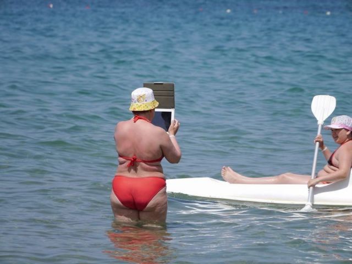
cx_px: 176
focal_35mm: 350
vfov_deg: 4.2
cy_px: 132
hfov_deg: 5.7
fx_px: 3559
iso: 160
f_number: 6.3
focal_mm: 175
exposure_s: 1/1000
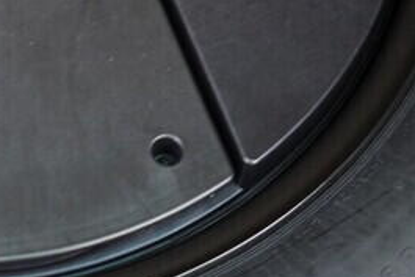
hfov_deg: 14.4
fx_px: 1603
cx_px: -45
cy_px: -43
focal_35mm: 139
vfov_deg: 9.8
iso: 800
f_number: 2.8
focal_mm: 24
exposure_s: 1/40
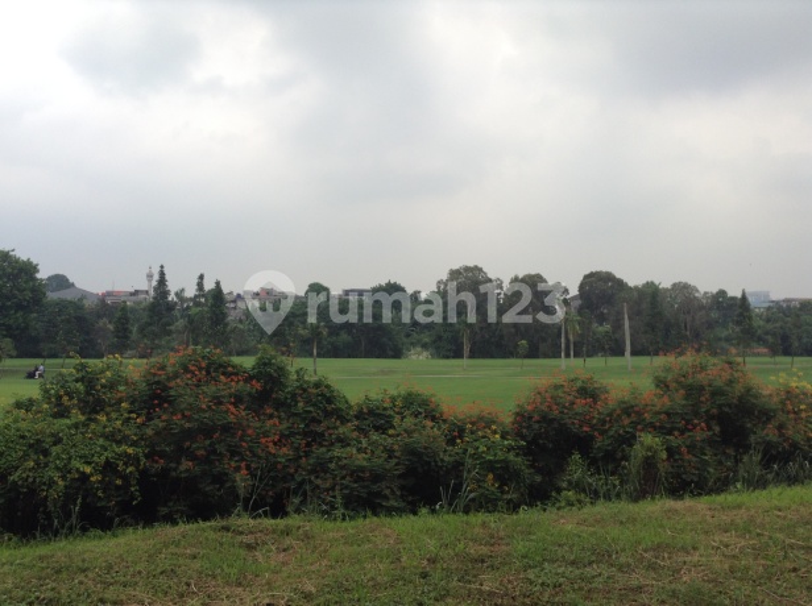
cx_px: 406
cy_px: 303
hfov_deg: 55.4
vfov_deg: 42.8
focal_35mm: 33
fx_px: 773
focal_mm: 3.3
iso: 32
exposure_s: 1/120
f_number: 2.4
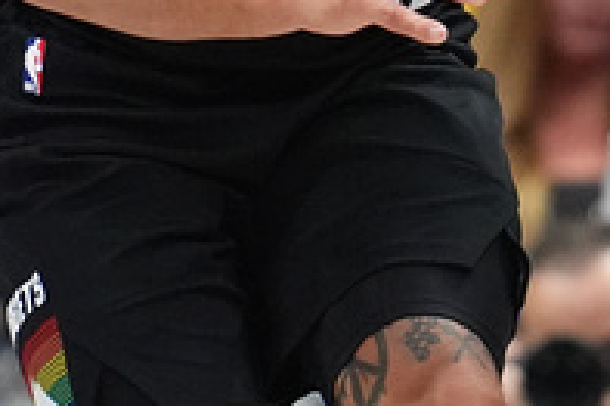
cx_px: 399
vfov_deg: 0.7
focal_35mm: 2078
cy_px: -240
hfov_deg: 1.0
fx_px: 35180
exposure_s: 1/1600
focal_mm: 400
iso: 5000
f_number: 3.2
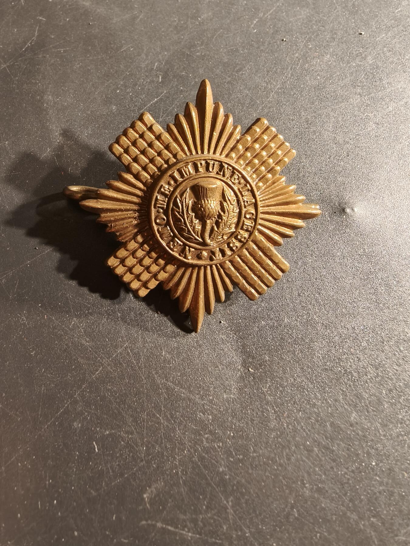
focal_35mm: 23
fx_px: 363
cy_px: 273
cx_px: 205
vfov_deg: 73.9
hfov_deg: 58.9
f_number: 2
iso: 320
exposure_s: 1/50
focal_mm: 2.32
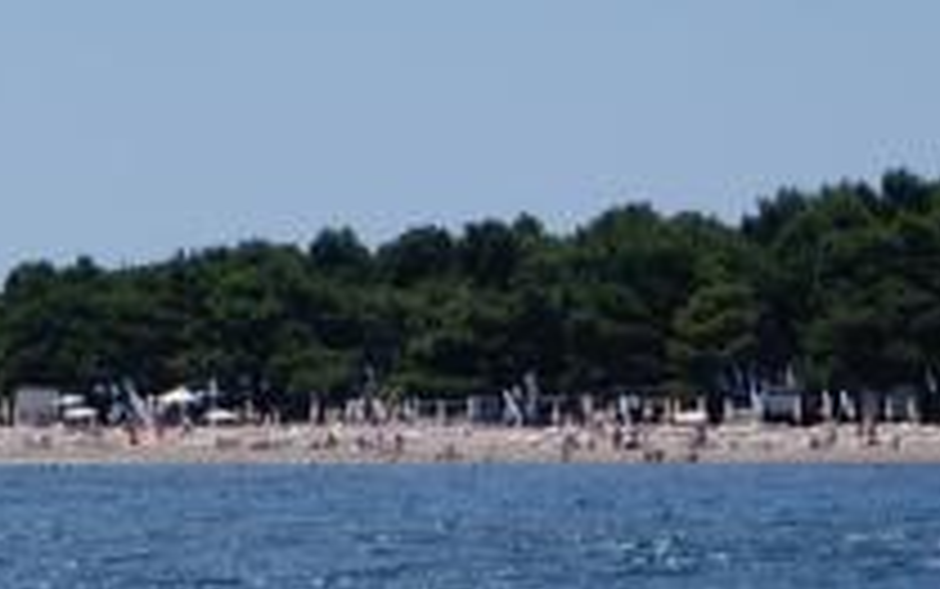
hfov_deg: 5.0
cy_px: 61
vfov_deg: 3.2
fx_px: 10550
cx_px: -679
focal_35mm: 411
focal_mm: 55
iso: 100
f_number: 13
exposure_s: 1/250
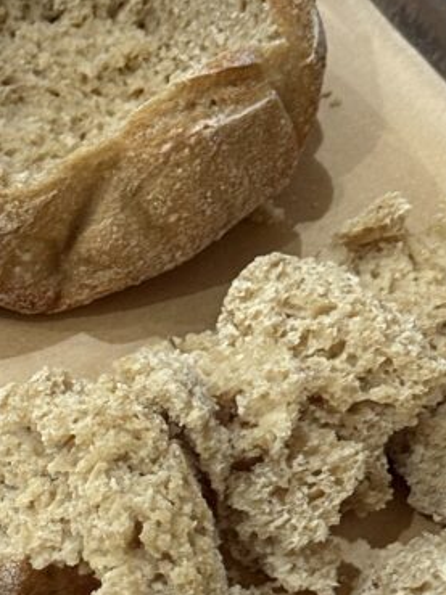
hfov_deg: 11.0
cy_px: 293
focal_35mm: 133
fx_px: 2287
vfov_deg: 14.8
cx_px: -55
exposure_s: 1/40
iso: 500
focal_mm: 6.76
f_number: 1.78
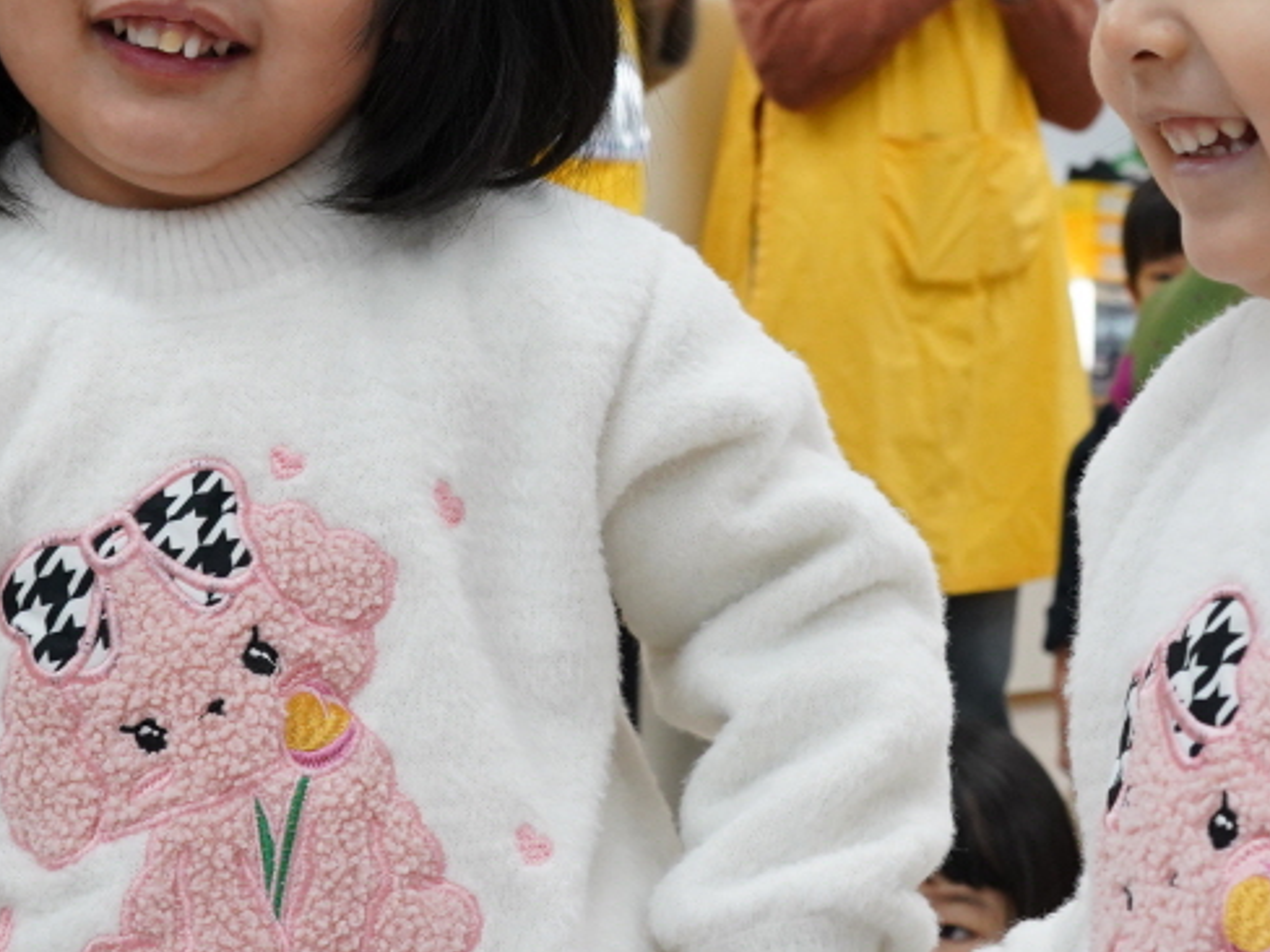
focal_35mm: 82
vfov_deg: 17.7
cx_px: 848
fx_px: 3008
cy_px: 53
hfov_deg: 23.7
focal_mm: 32
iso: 2500
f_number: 7.1
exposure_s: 1/80
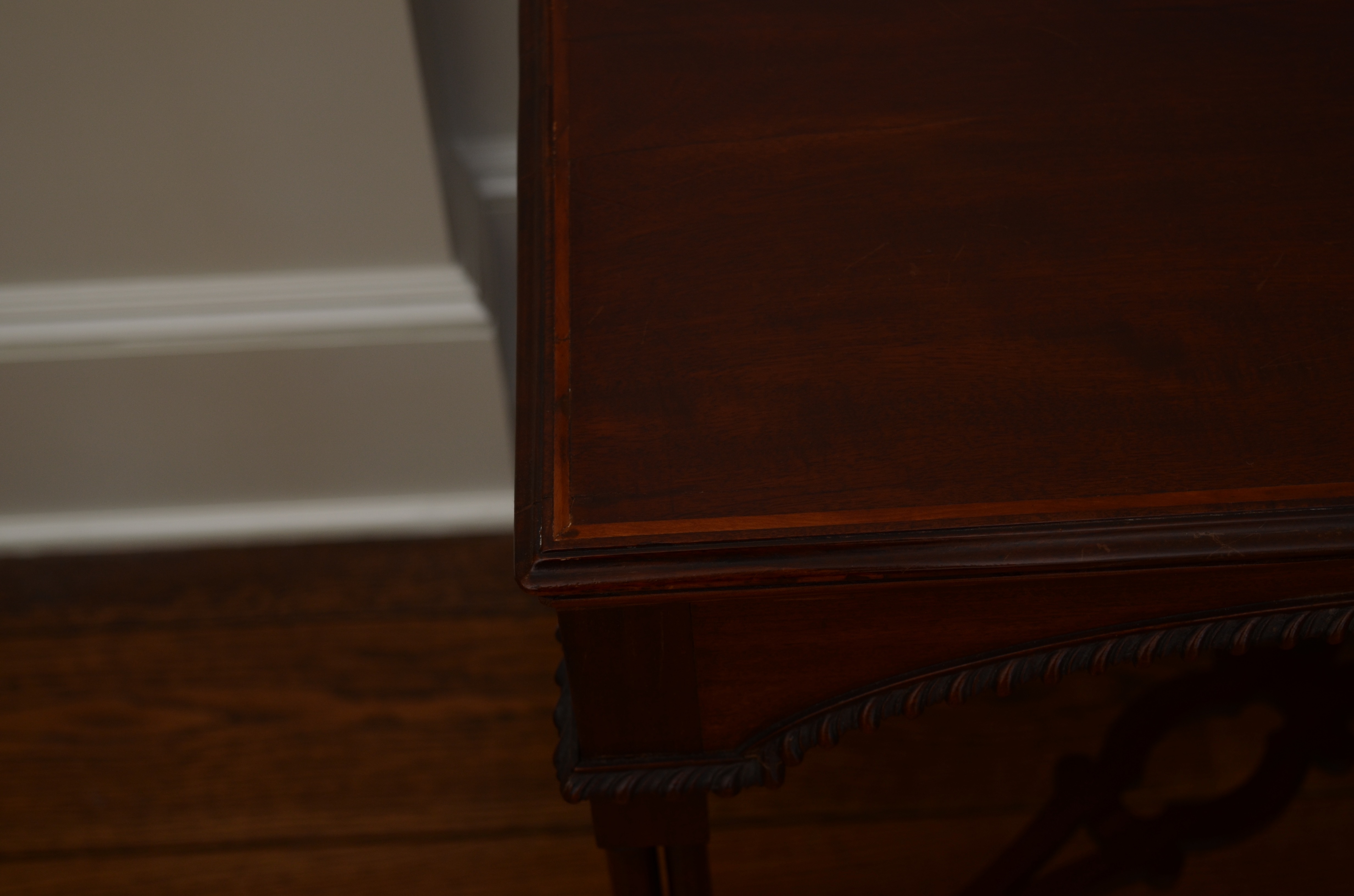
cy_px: 448
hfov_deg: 29.9
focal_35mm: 68
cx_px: 677
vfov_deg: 20.1
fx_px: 2533
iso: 250
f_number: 5
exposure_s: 1/125
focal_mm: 45
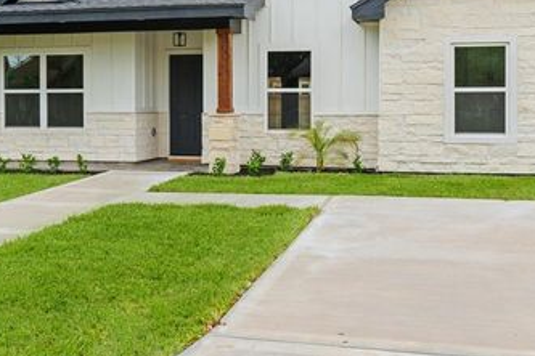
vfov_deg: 27.7
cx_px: 251
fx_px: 713
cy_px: 95
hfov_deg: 41.1
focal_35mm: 48
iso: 100
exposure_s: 1/50
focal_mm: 32
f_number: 8
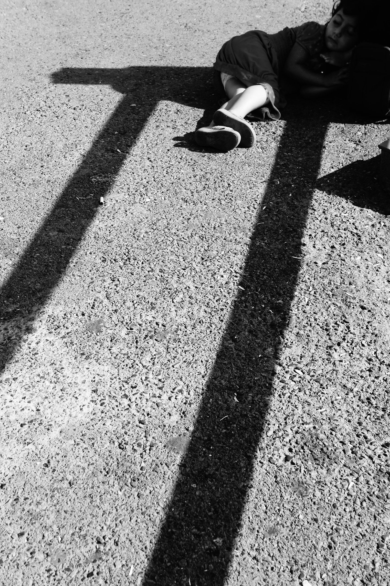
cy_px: 293
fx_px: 952
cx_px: 195
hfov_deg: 23.2
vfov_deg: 34.2
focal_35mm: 58
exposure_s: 1/200
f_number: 8
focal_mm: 39
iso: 200
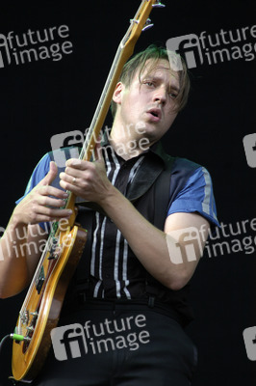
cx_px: 128
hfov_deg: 4.6
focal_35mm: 300
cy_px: 193
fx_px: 3205
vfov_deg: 6.9
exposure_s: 1/200
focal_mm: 200
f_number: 5.6
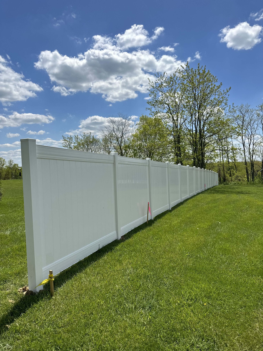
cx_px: 132
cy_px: 176
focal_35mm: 24
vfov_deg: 71.6
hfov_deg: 56.8
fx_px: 243
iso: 80
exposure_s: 1/7576
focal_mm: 6.86
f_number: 1.78
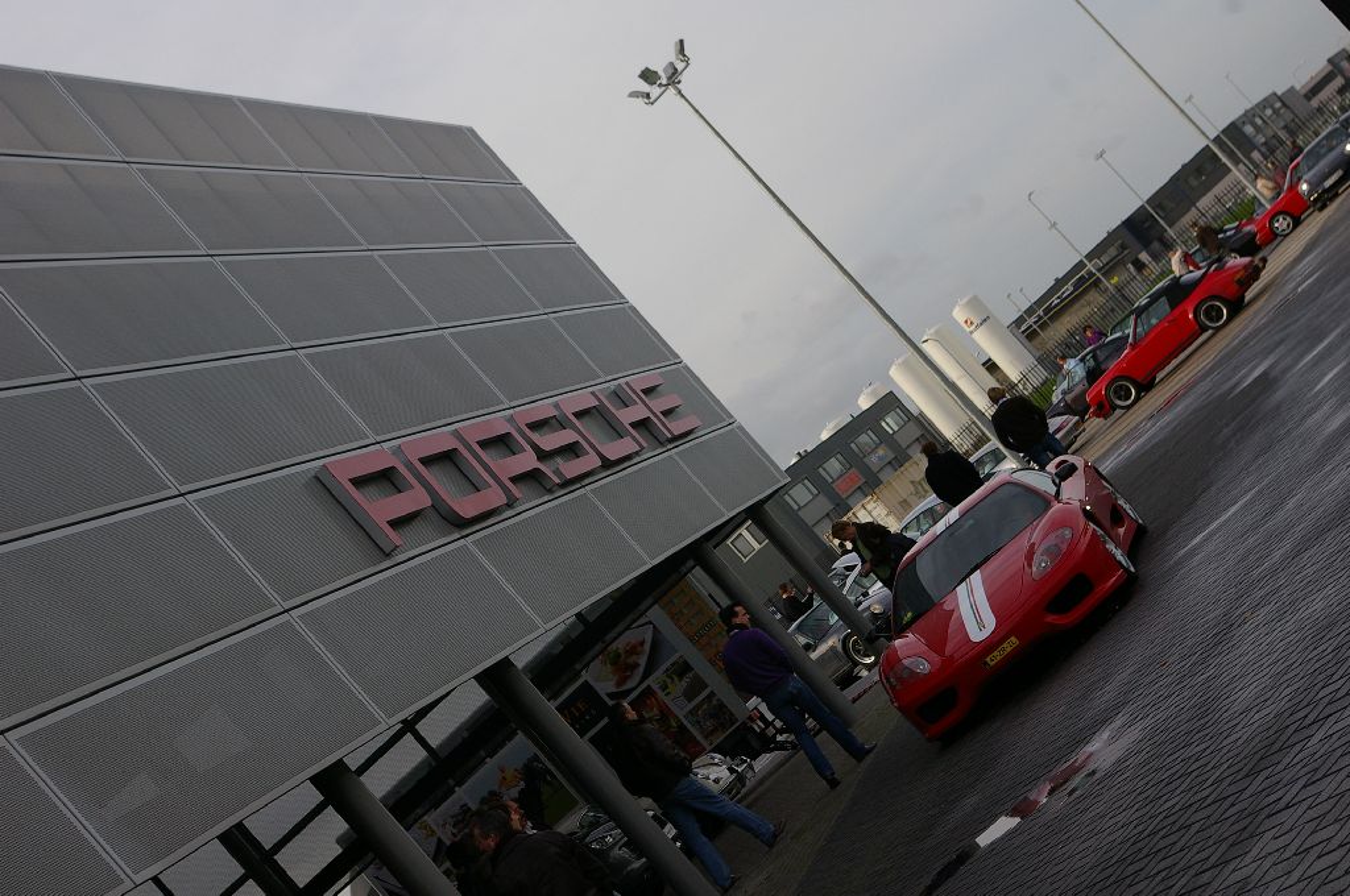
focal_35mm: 68
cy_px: 448
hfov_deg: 29.9
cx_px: 675
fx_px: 2528
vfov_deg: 20.1
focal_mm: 45
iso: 200
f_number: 8
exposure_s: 1/250
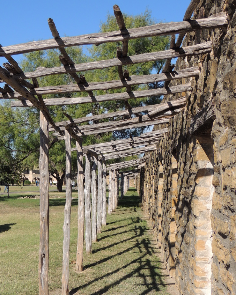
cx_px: 91
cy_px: 198
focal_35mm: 54
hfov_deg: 28.0
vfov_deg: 34.4
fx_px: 471
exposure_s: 1/1250
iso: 100
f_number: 3.3
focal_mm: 7.1
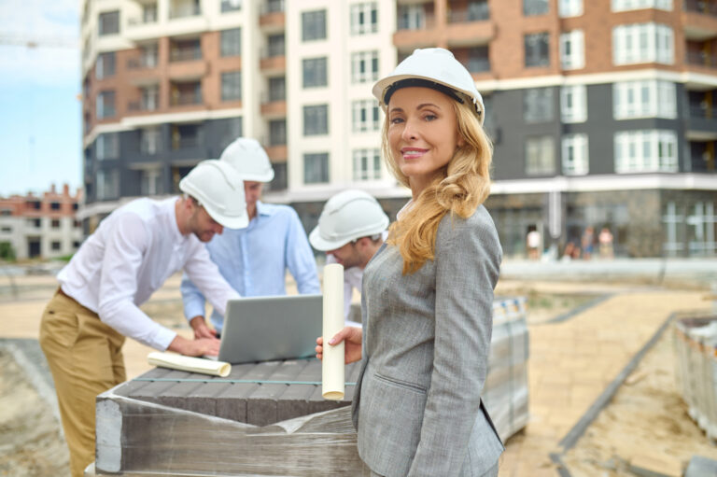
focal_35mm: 35
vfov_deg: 37.8
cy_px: 238
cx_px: 358
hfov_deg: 54.5
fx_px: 697
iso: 320
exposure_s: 1/2000
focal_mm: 35
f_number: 2.5
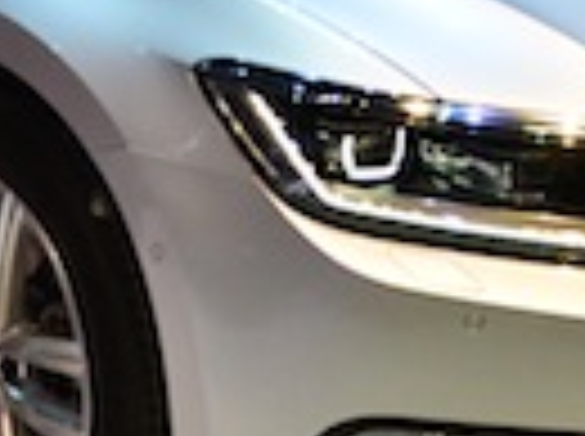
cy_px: -306
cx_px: 18
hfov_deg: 12.2
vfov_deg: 8.9
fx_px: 2699
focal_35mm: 160
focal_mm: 18
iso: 800
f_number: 4.5
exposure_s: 1/125
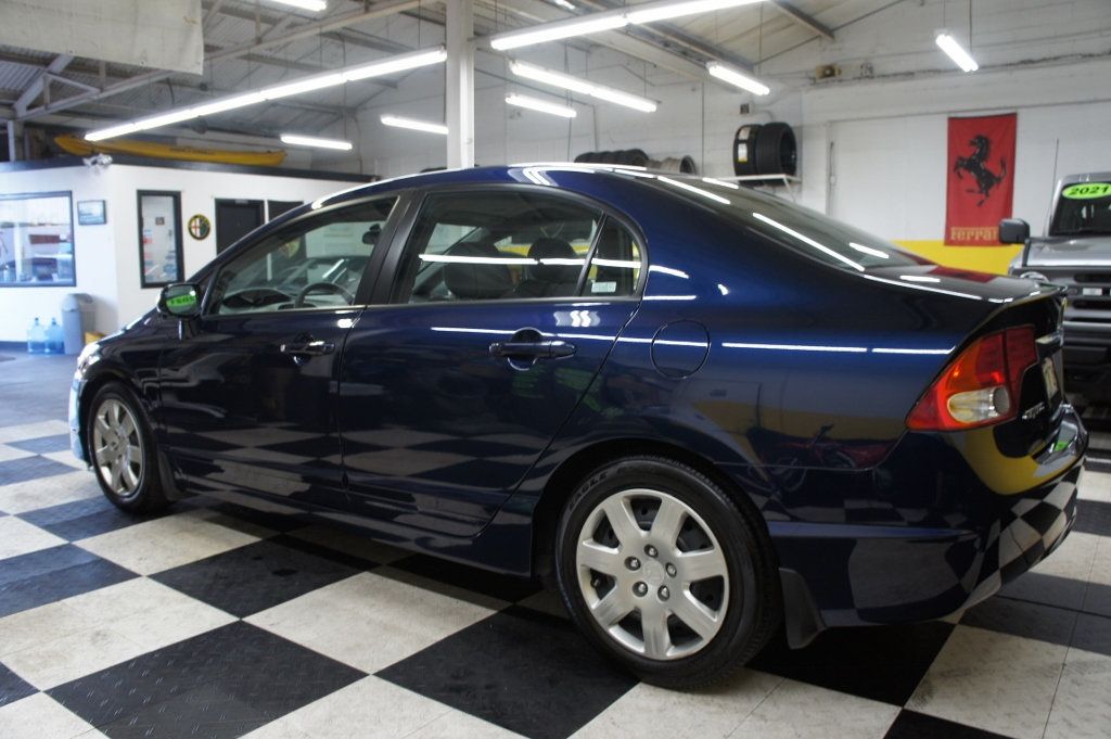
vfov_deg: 47.9
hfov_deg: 67.4
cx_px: 556
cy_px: 370
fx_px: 833
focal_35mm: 27
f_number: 3.5
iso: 320
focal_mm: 18
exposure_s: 1/30
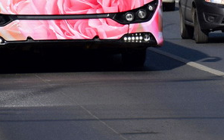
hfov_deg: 3.6
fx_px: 3538
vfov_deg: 2.3
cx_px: 45
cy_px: -187
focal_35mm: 580
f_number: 9
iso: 200
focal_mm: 75
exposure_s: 1/640
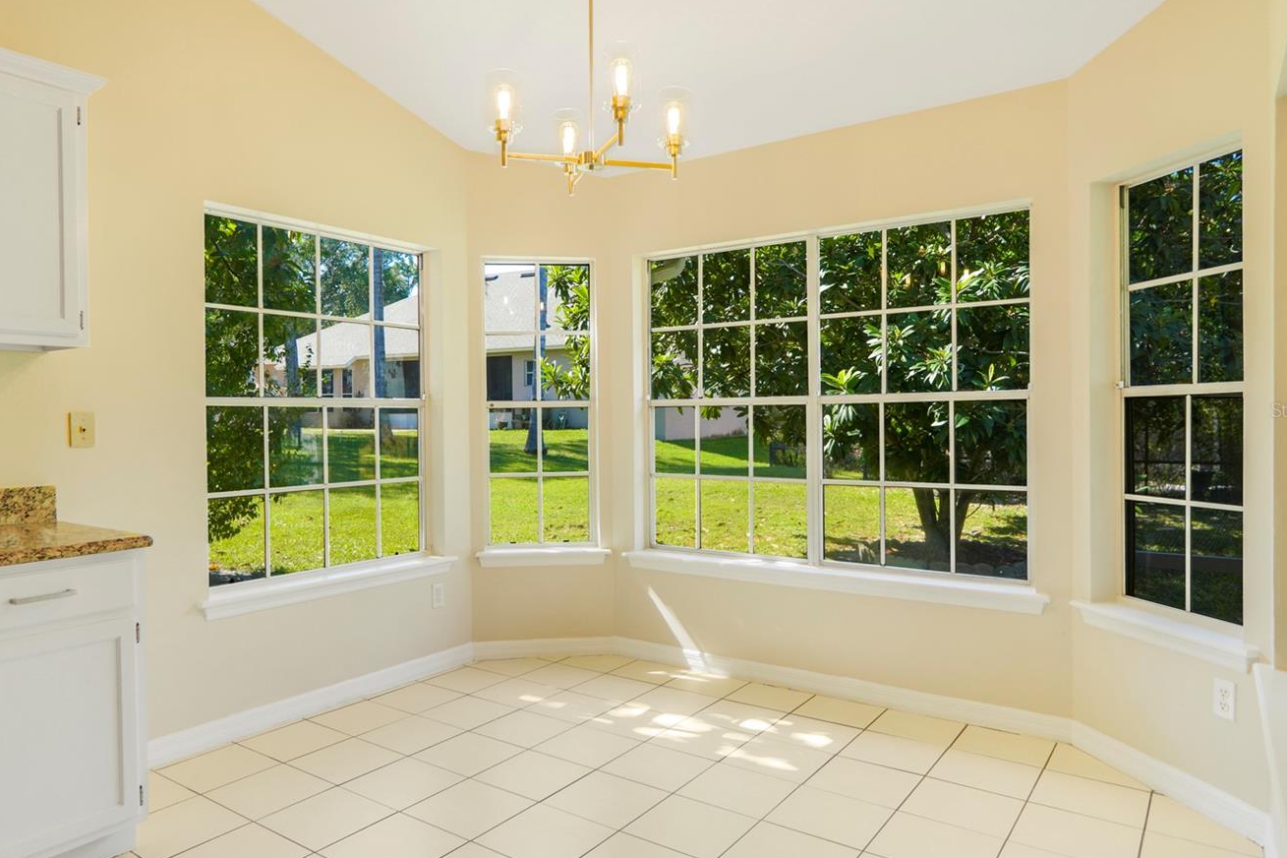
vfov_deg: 57.2
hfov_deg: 78.3
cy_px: 409
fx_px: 786
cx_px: 572
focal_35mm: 22
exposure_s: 1/100
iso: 100
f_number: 3.2
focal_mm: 12
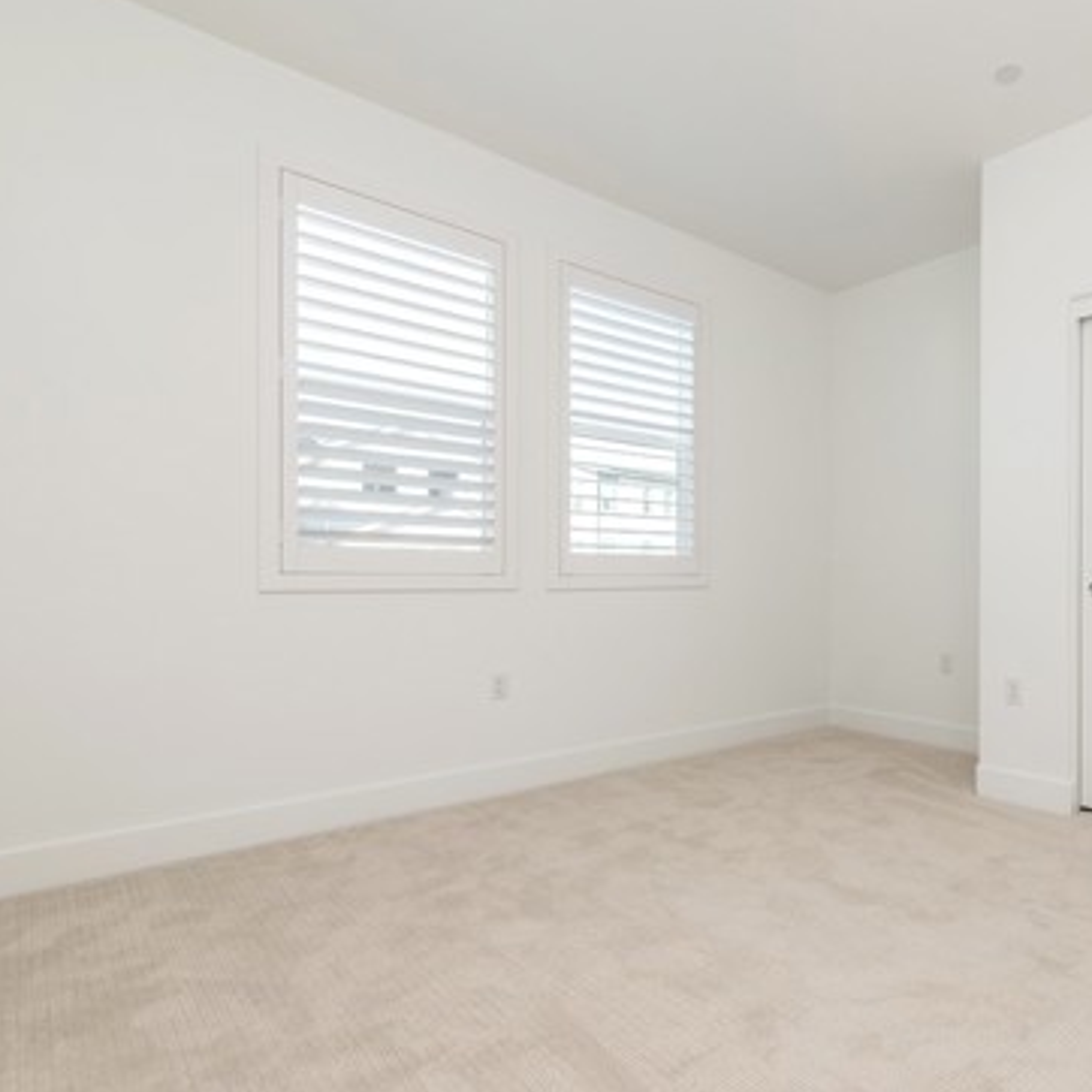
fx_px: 749
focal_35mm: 21
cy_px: 579
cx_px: 766
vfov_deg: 72.1
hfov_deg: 69.1
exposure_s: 1/100
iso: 200
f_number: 5
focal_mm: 14
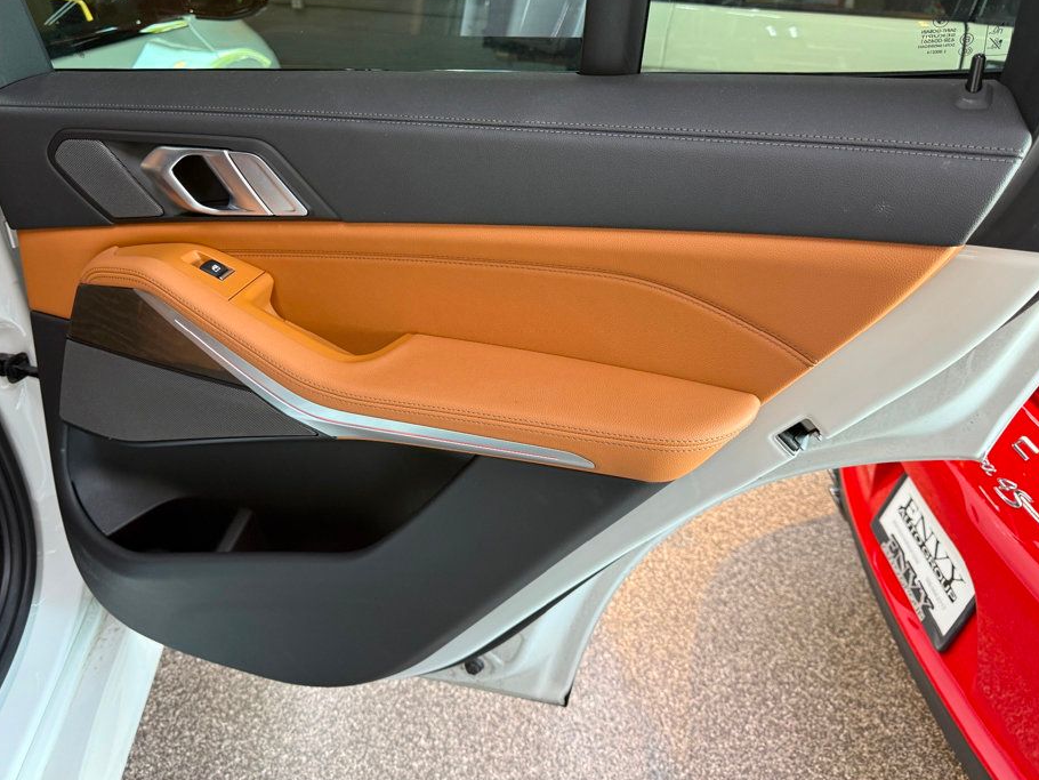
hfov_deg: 65.3
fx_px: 811
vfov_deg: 51.3
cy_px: 351
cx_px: 502
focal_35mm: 27
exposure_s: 1/60
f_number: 1.78
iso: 200
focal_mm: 6.76
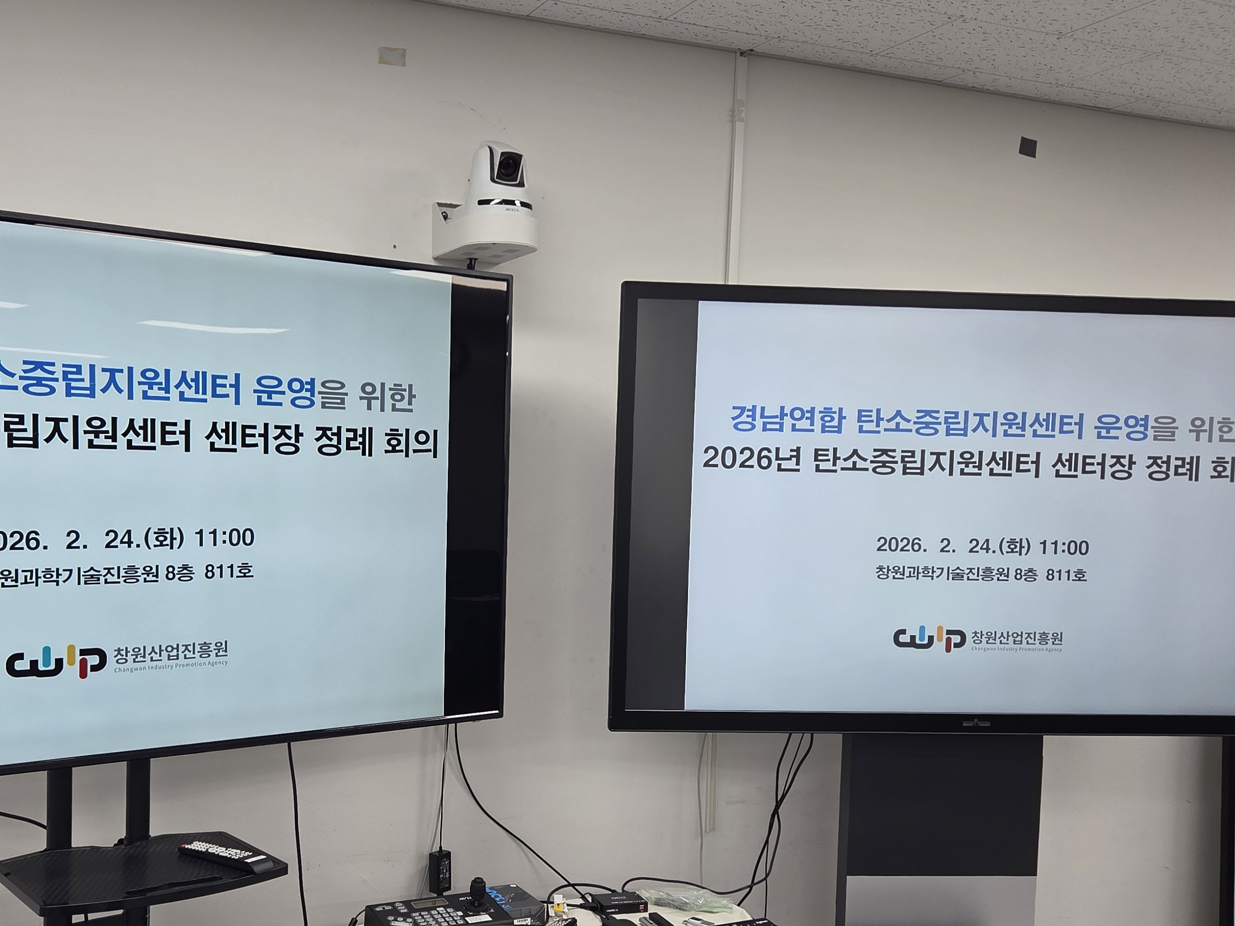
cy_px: 538
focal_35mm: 36
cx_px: 465
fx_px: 1284
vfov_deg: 39.5
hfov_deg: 50.8
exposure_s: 1/120
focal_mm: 5.4
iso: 100
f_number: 1.8
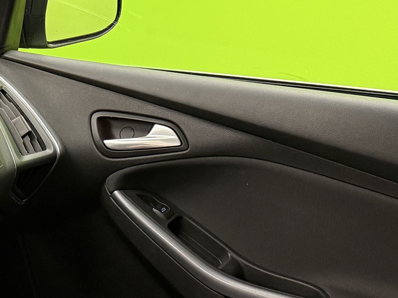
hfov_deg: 19.2
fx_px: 1012
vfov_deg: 16.2
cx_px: -220
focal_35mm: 88
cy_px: 343
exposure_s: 1/50
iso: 320
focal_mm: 6.76
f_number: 1.78
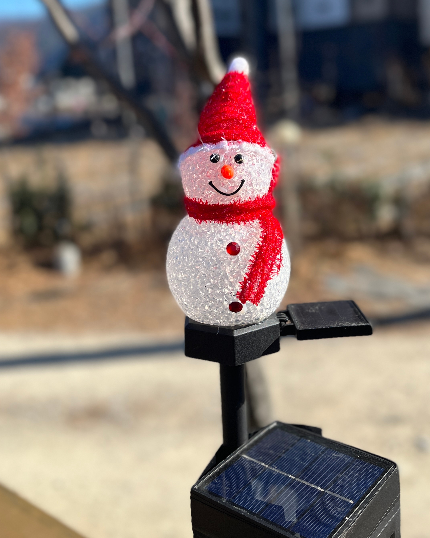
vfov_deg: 47.1
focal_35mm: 38
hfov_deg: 39.2
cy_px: 175
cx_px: 216
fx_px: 605
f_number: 1.6
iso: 50
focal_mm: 5.1
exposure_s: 1/1890
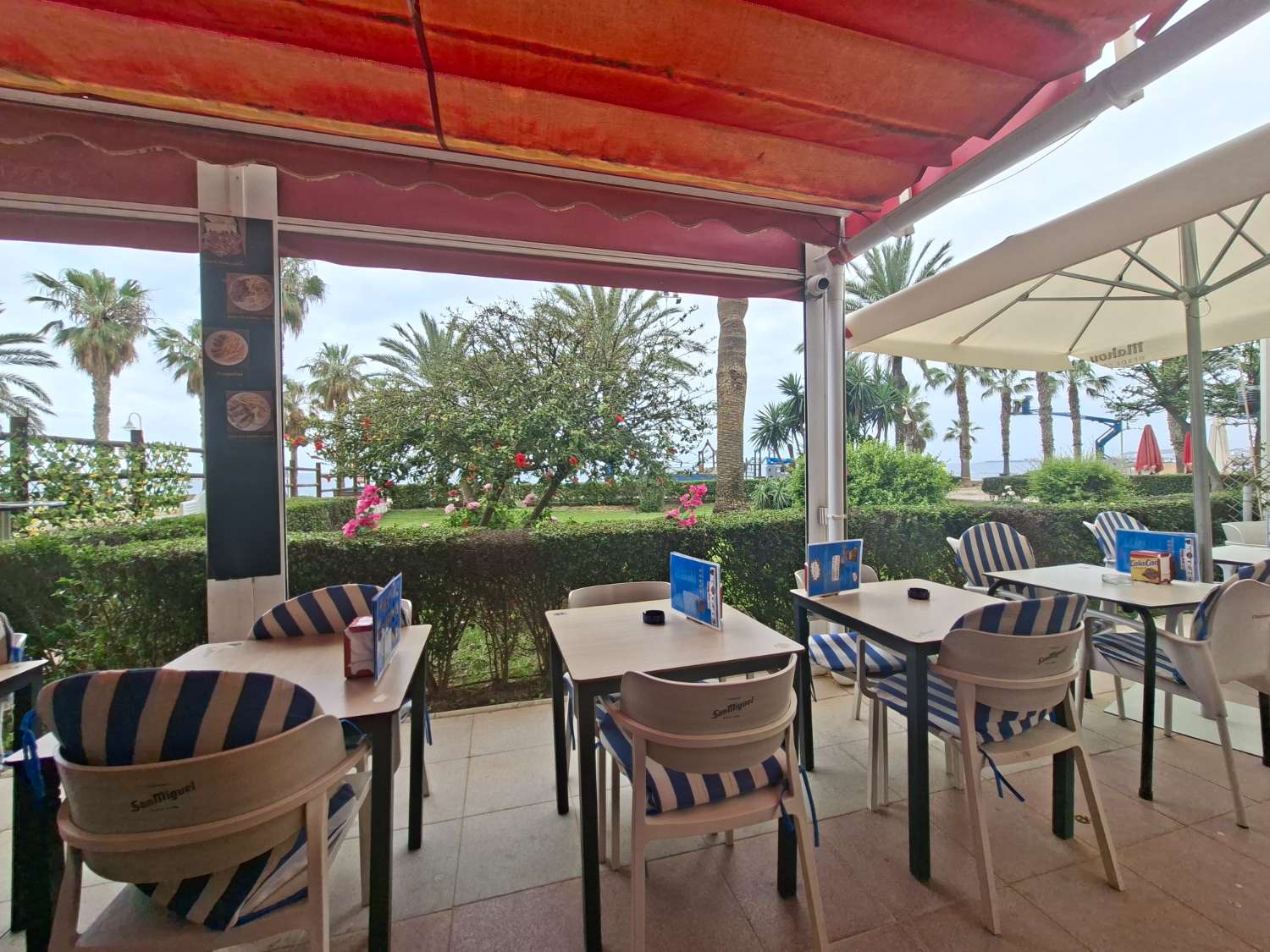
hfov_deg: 106.2
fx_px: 477
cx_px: 635
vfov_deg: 89.9
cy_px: 476
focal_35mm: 13
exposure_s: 1/746
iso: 40
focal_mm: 1.74
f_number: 2.2
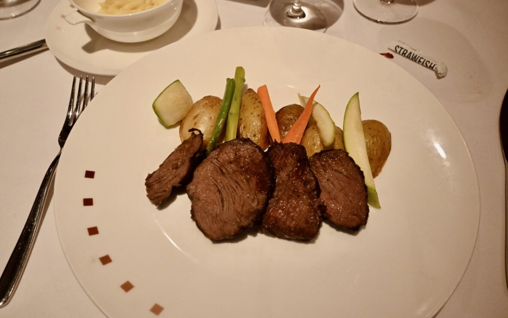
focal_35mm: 32
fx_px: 440
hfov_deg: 60.0
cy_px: 156
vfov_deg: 39.7
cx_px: 254
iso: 3200
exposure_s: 1/80
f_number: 3.8
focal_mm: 20.5
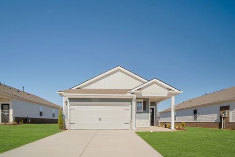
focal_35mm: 36
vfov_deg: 36.9
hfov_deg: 53.1
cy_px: 78
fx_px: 235
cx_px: 118
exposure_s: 1/250
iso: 640
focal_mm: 24
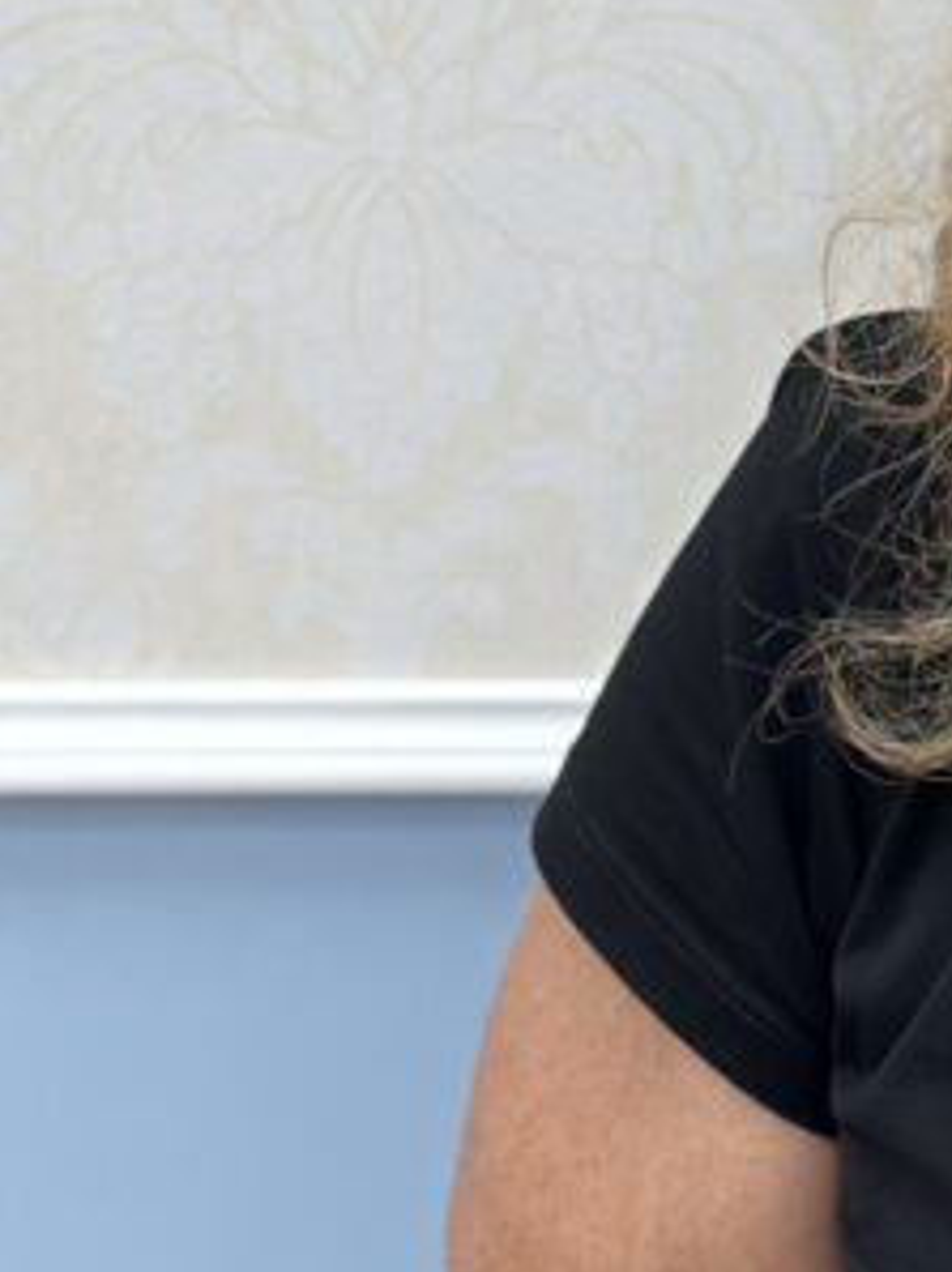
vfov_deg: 11.8
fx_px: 6059
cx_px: 1635
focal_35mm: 165
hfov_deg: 8.7
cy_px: -43
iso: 125
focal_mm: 6.86
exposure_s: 1/116
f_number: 1.78
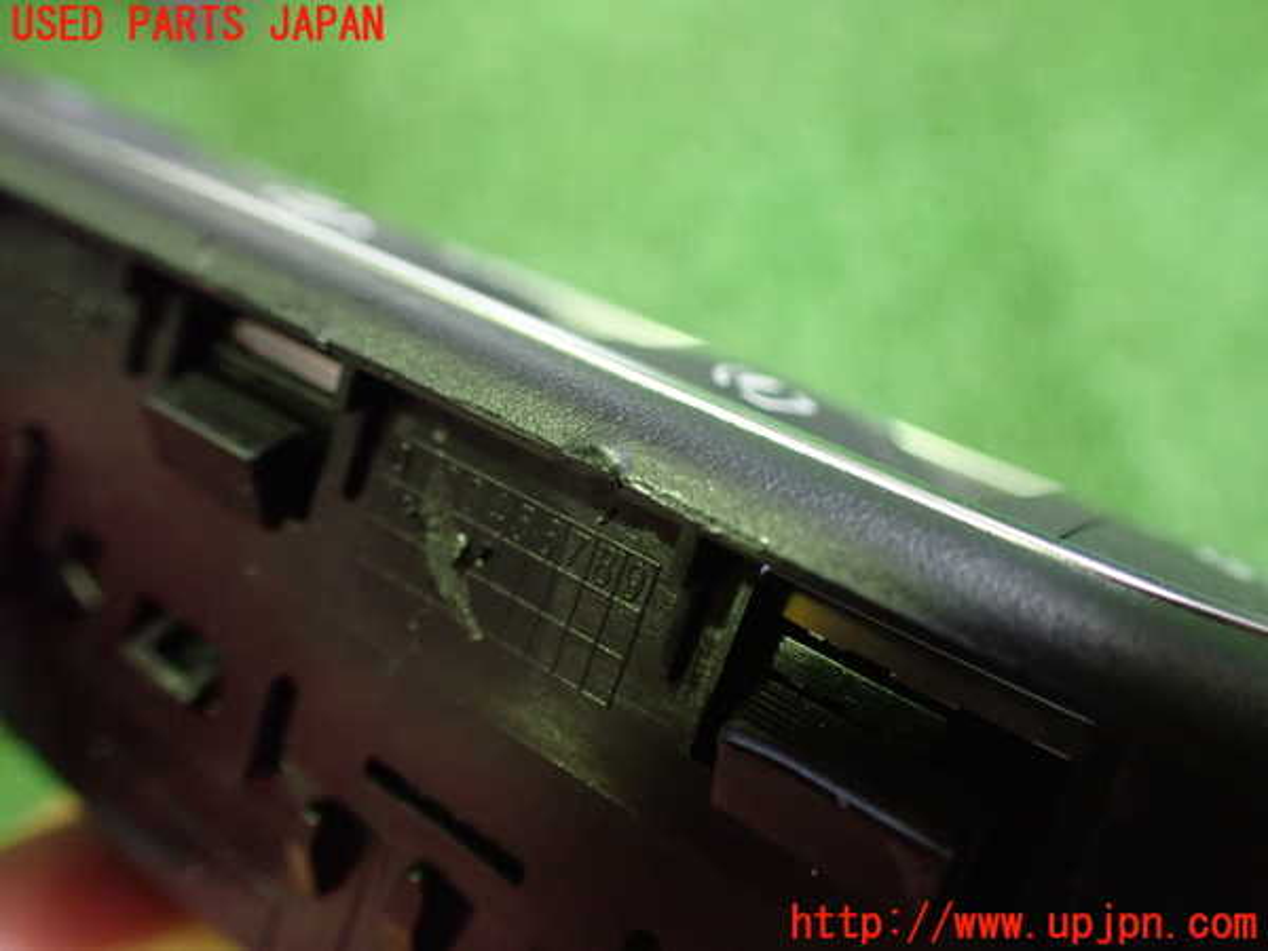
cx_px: 634
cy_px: 476
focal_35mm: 30
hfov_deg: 60.0
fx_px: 1099
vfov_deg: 46.8
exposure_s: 1/50
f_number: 2.3
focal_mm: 5.4
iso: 800
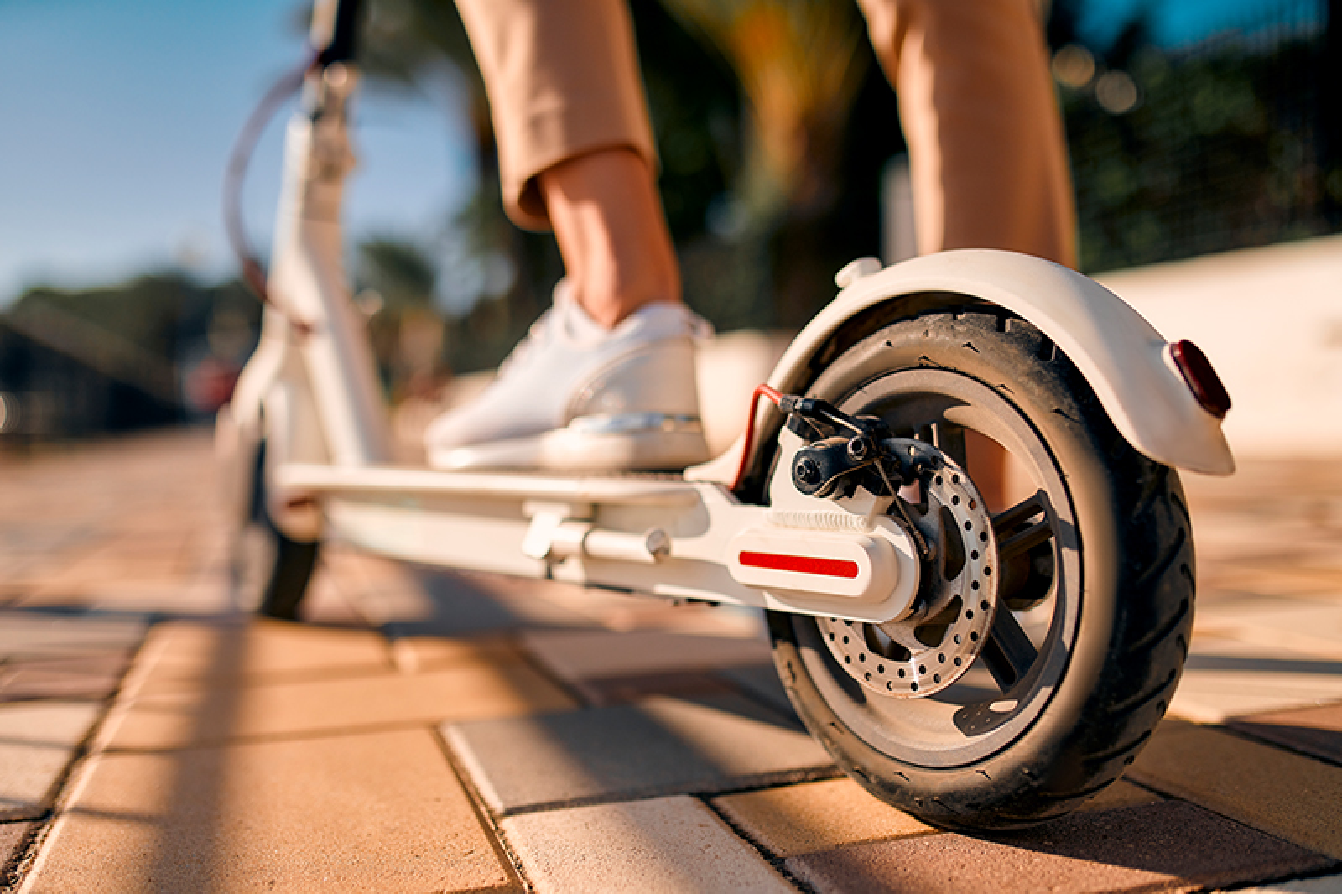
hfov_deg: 54.4
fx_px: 1304
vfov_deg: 37.8
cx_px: 671
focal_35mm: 35
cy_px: 447
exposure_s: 1/5000
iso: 125
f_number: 1.8
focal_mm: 35
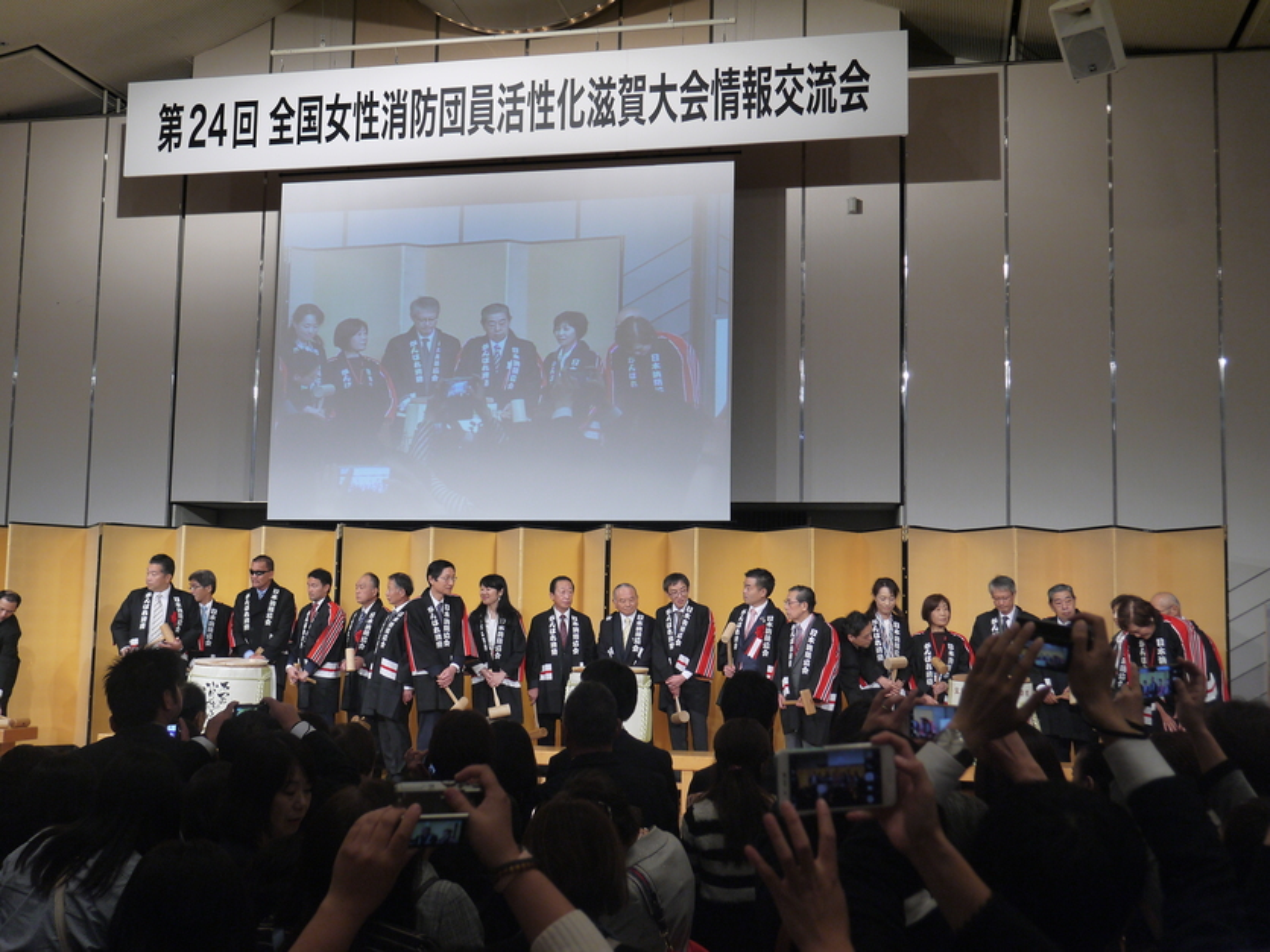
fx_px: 1468
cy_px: 476
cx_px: 635
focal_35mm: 40
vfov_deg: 36.0
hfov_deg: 46.8
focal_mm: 20
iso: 320
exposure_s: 1/60
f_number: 4.5
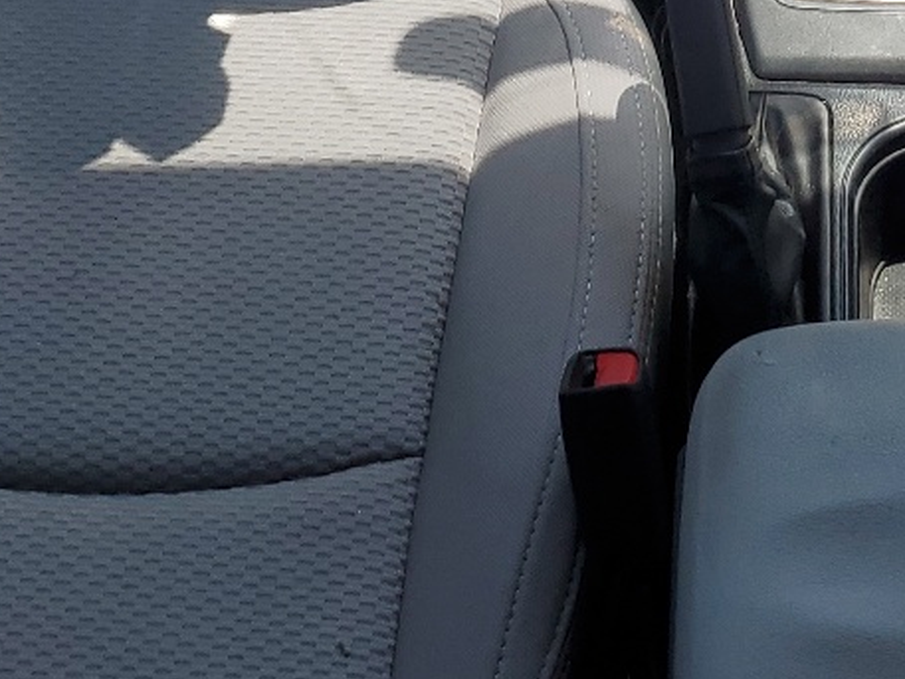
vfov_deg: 15.4
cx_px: 857
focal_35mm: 91
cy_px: -222
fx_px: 2380
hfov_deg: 21.0
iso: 50
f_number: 1.5
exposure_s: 1/1000
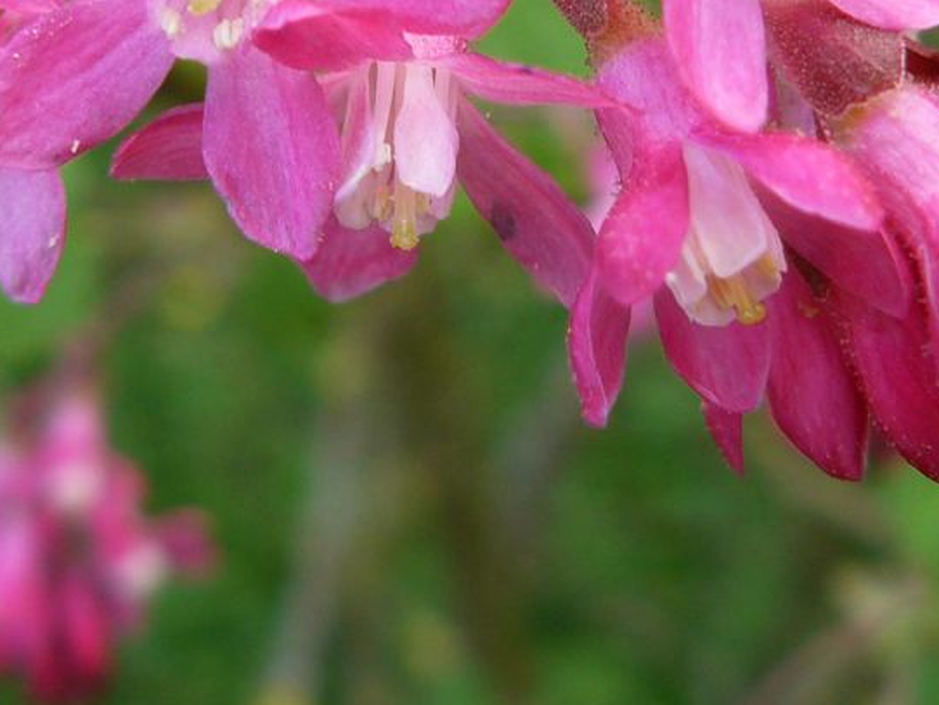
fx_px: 2307
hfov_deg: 23.0
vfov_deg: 16.8
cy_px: -85
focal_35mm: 85
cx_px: 355
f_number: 2.8
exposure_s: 1/50
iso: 100
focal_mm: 6
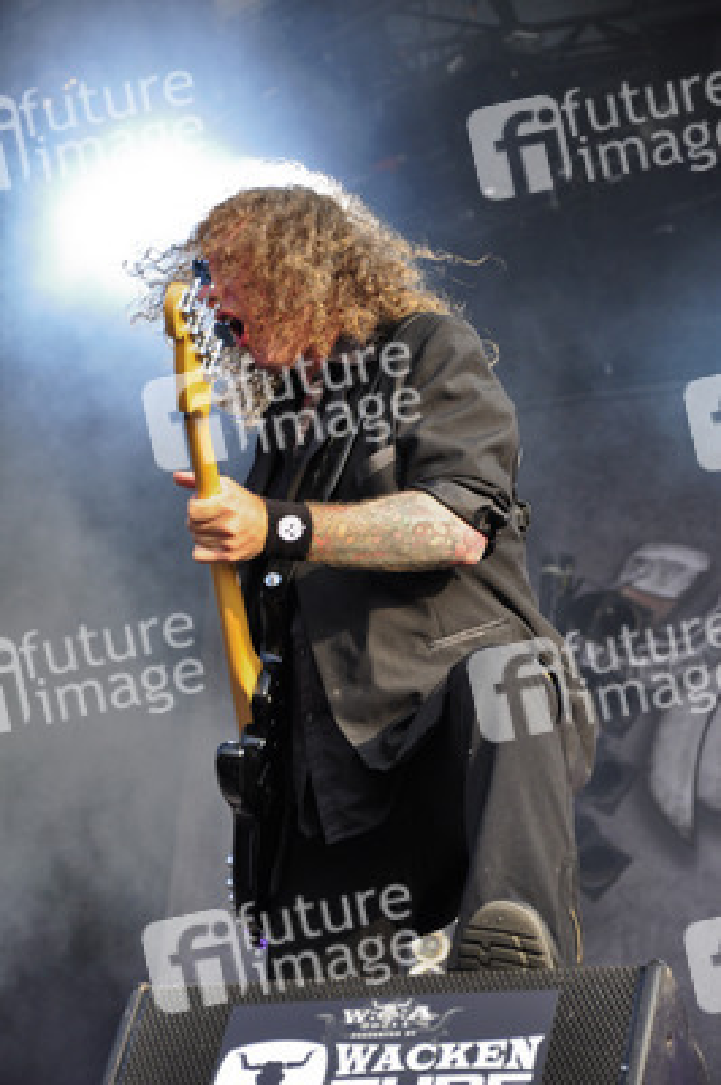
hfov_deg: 10.1
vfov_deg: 15.2
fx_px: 4062
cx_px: 360
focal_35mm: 135
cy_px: 542
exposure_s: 1/500
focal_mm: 90
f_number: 5.6
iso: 500
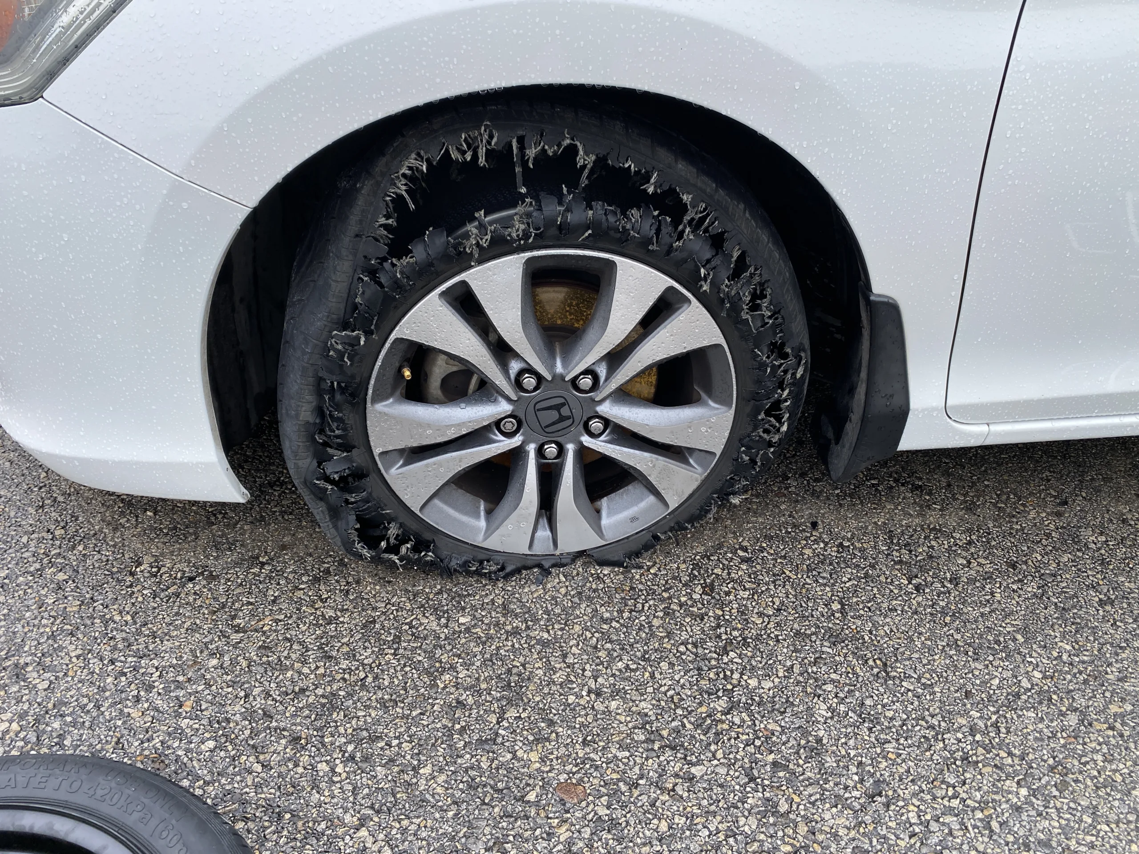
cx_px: 570
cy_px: 427
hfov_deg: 67.3
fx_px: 856
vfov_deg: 53.1
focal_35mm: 26
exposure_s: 1/519
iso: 32
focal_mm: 4.25
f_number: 1.8
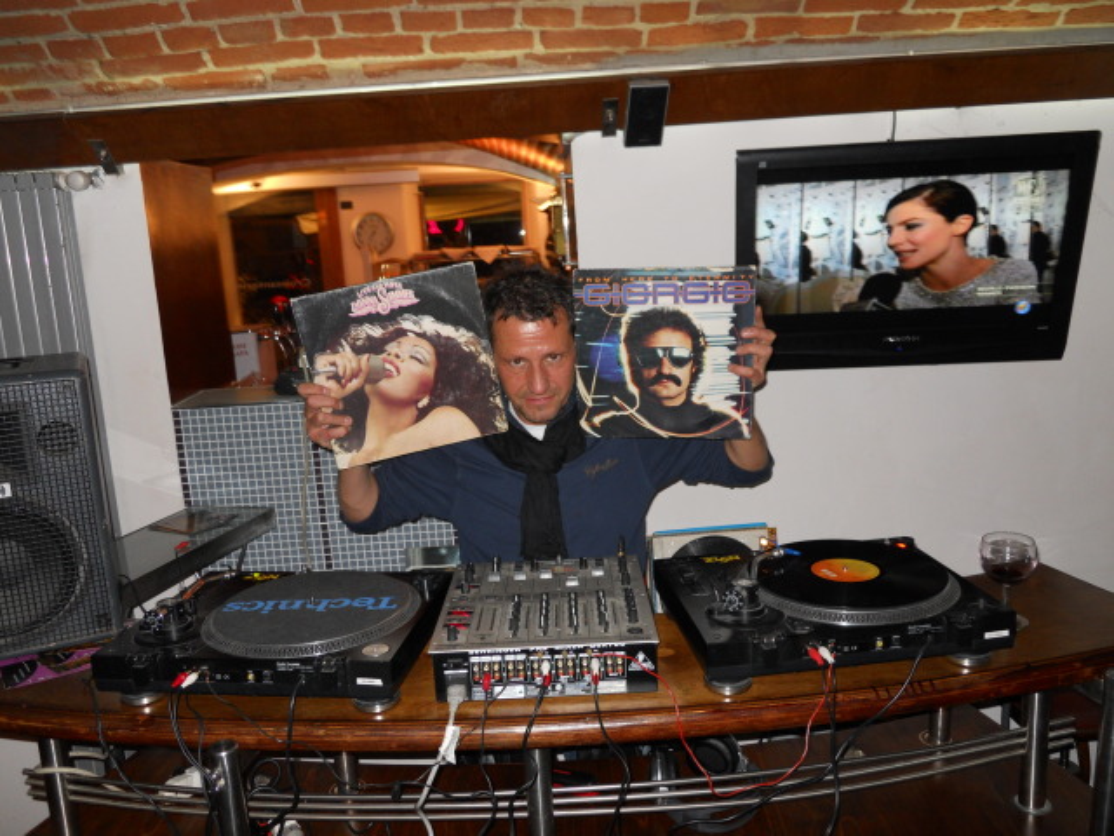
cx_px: 557
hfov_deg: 63.4
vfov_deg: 49.7
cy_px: 418
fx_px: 901
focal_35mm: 28
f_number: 2.7
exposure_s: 1/25
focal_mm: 5
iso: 125
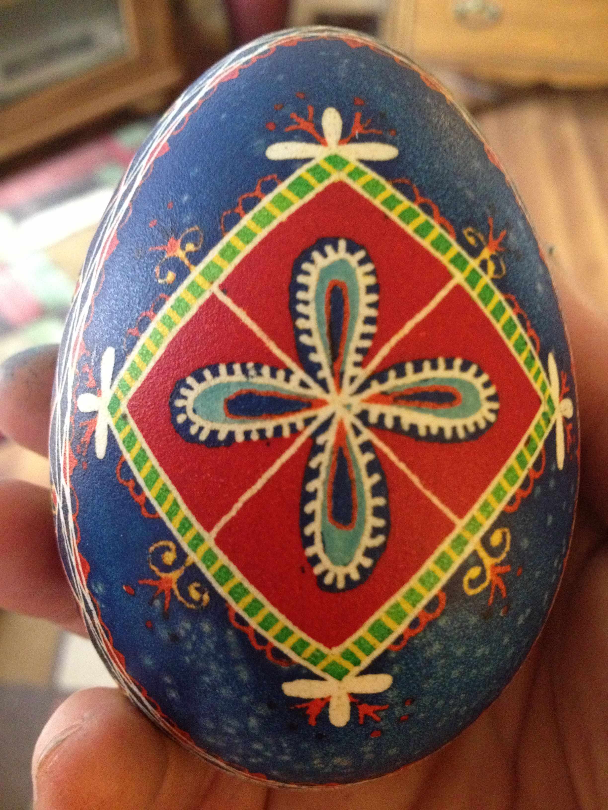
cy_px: 405
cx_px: 304
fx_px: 820
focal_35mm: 35
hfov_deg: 40.7
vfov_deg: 52.6
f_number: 2.4
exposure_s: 1/15
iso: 640
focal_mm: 4.28
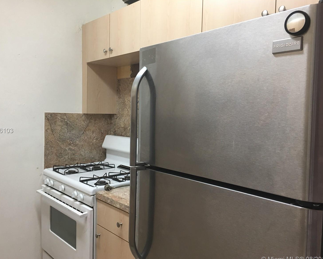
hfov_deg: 57.2
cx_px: 156
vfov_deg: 47.1
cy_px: 131
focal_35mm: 31
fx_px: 296
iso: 32
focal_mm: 4.15
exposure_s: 1/15
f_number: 2.2
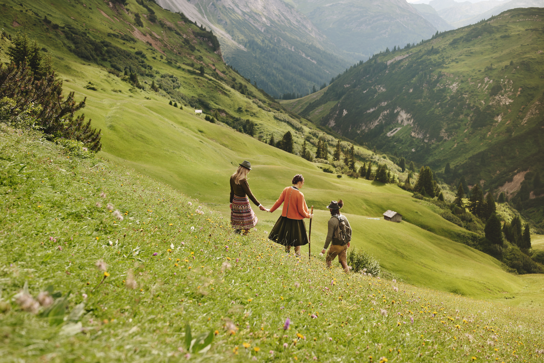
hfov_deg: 39.6
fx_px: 755
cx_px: 272
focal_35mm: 50
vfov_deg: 27.0
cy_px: 182
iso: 100
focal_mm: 50
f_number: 3.5
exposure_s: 1/1000
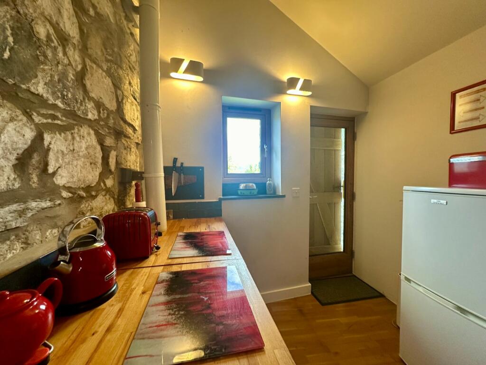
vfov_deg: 85.7
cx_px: 243
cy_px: 182
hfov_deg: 102.1
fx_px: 197
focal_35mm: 14
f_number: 2.2
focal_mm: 2.22
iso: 160
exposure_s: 1/100
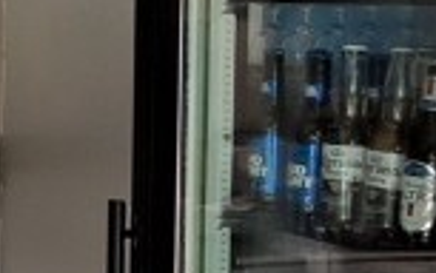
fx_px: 1094
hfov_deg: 18.9
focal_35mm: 92
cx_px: -279
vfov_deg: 14.2
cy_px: 82
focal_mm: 1.74
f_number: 2.2
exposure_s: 1/40
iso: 125
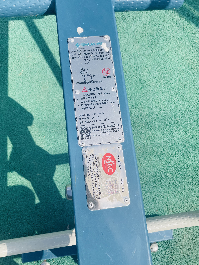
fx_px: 199
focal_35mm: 26
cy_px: 132
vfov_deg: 67.3
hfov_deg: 53.1
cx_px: 100
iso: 32
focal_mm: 4.2
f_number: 1.6
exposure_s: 1/2304
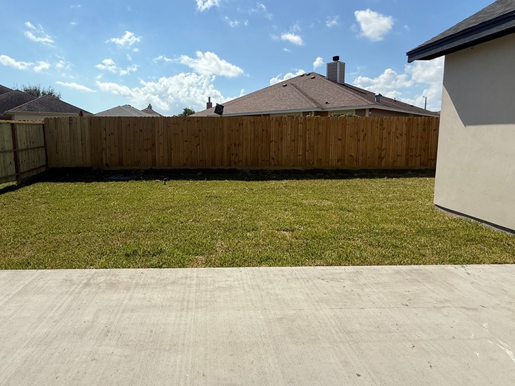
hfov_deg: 84.0
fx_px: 283
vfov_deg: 68.2
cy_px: 160
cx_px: 217
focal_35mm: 19
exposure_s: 1/2841
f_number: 2.2
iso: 50
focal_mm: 2.22
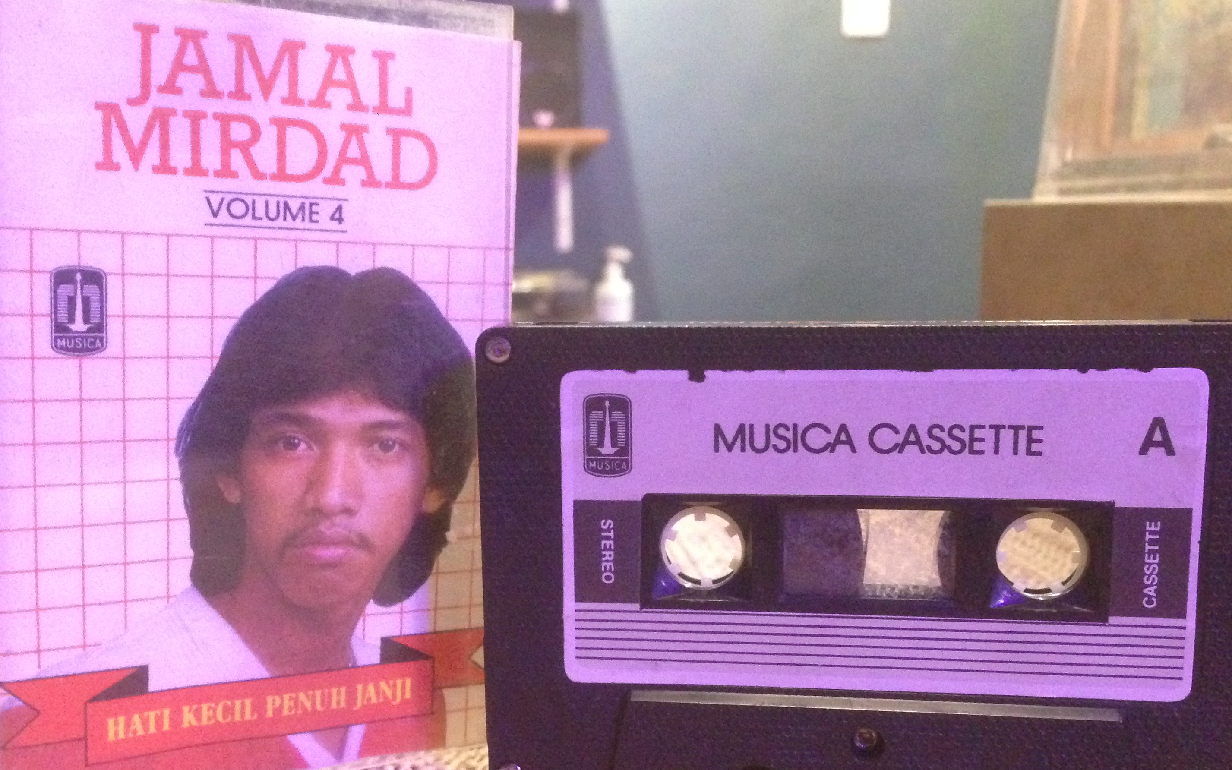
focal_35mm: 40
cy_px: 433
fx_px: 1343
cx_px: 614
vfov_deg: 32.0
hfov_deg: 49.3
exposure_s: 1/15
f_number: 2.4
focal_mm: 4.12
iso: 640
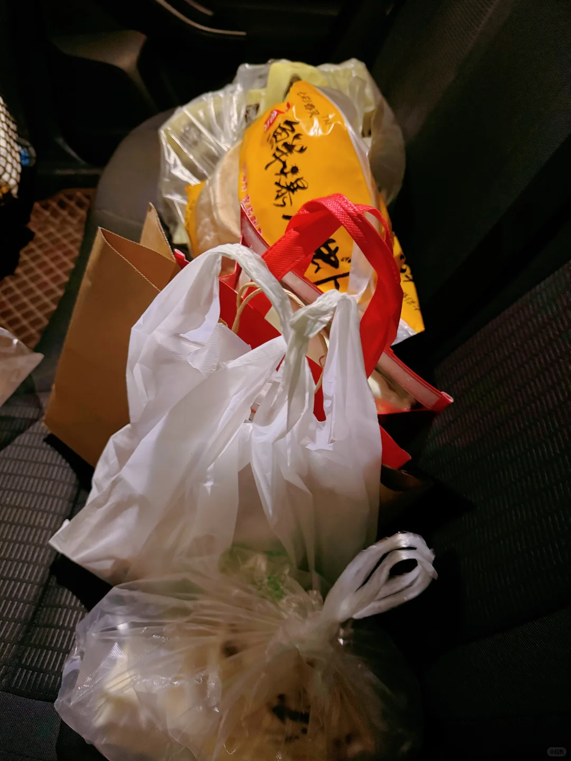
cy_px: 380
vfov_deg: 71.6
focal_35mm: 24
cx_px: 286
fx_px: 528
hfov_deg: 56.8
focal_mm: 6.76
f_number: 1.78
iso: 1250
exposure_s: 1/30
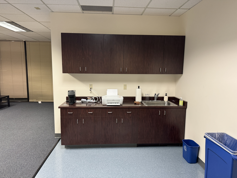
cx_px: 118
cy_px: 89
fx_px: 164
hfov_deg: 71.6
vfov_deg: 56.8
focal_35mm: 24
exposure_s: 1/60
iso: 320
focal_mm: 6.86
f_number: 1.78
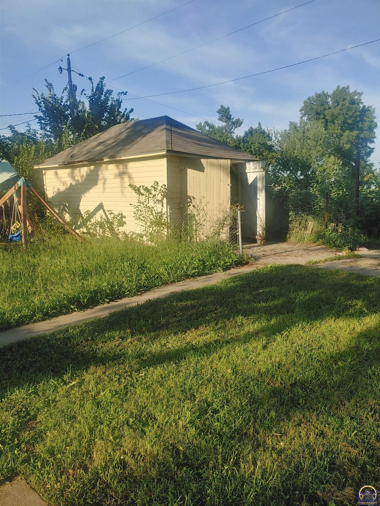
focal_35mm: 26
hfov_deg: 53.1
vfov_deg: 67.3
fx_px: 381
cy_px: 253
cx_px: 190
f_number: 1.8
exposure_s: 1/1667
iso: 50
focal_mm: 4.36
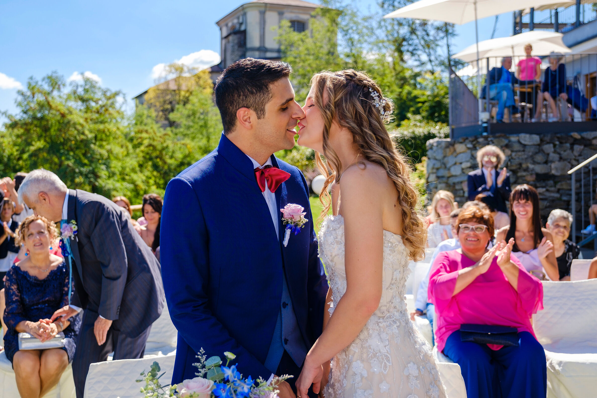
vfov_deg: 36.9
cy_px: 199
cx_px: 298
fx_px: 597
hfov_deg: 53.1
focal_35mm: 36
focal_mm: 24.2
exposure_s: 1/1100
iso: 160
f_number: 2.8
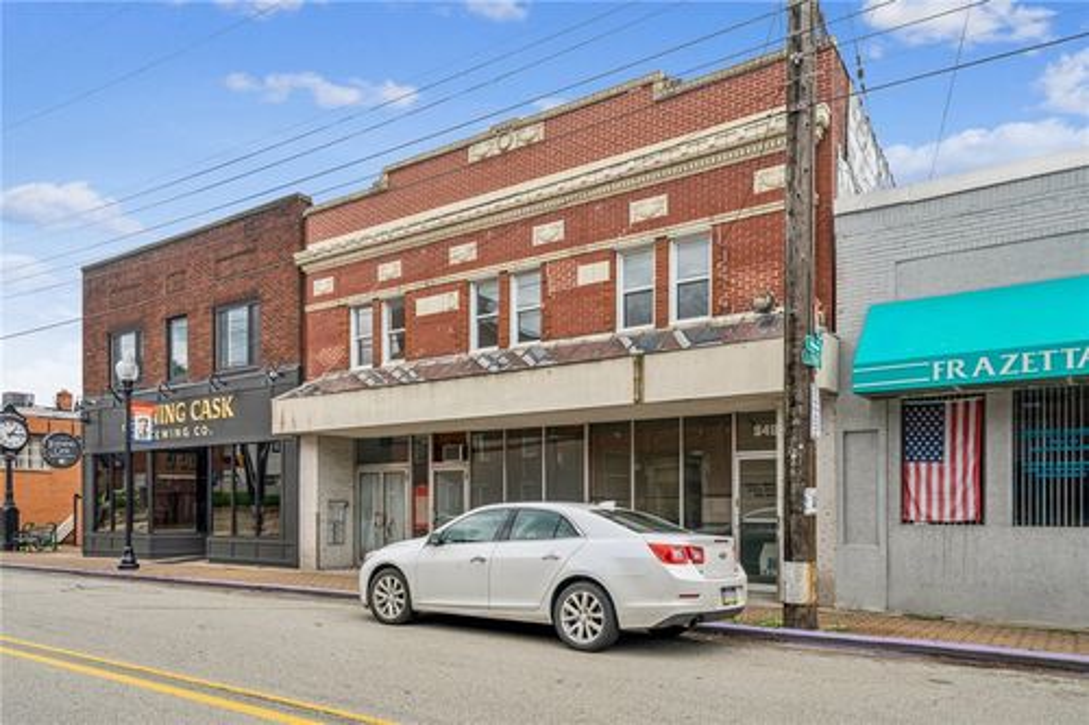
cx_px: 544
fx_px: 726
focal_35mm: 24
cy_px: 362
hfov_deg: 73.8
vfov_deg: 53.1
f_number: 14
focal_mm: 24
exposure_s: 1/20
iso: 50
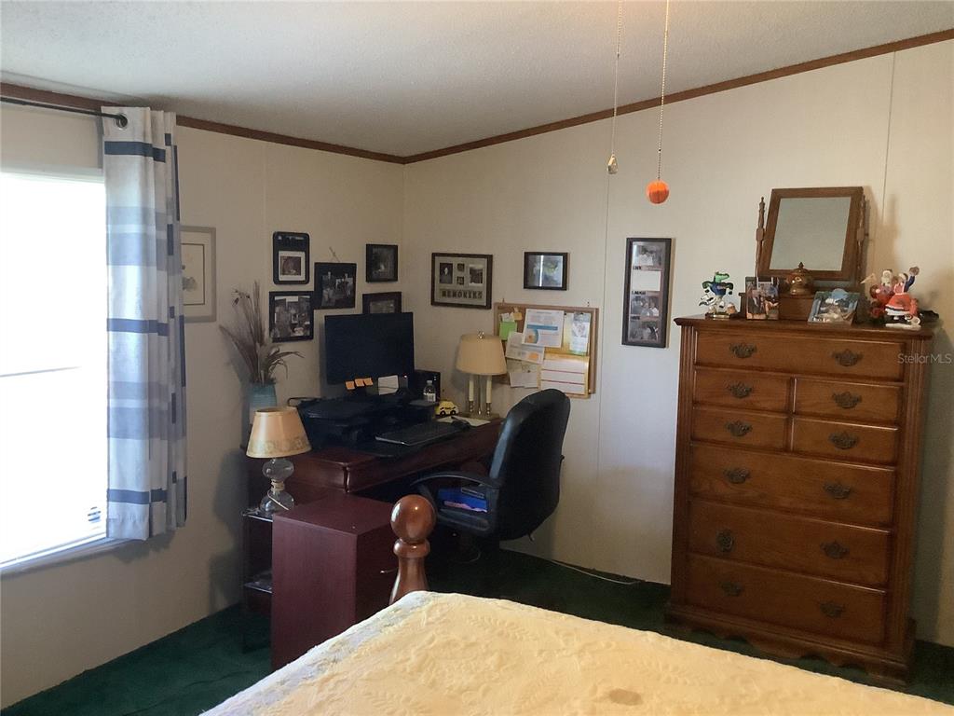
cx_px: 477
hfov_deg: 58.4
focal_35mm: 31
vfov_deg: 45.4
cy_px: 358
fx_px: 854
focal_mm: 3.3
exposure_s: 1/25
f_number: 2.4
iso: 500
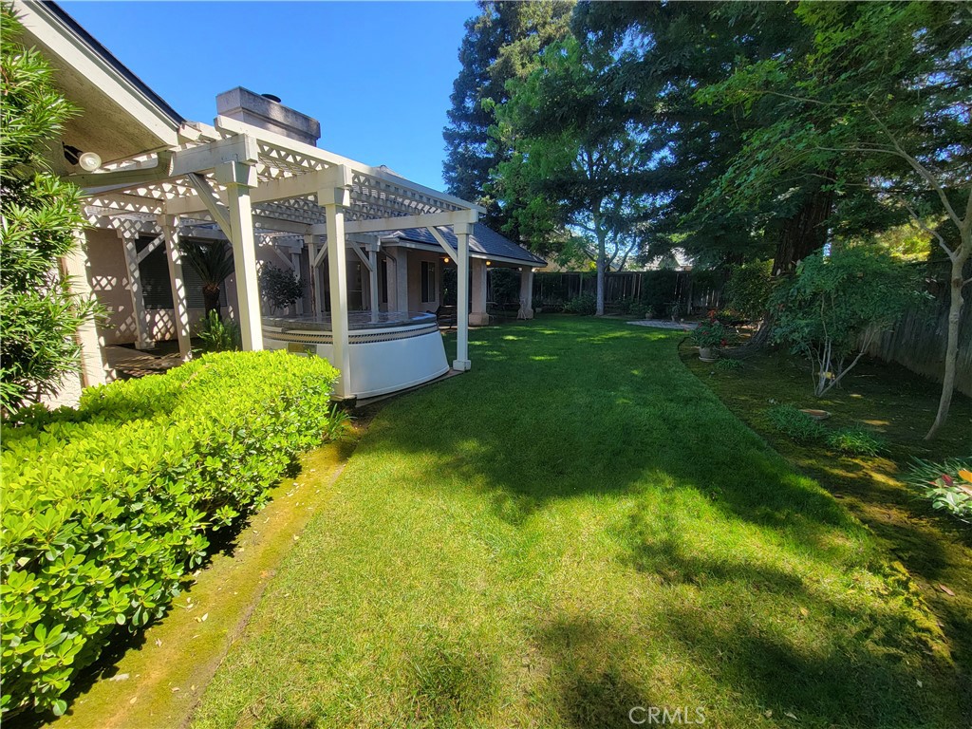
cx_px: 486
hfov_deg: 106.2
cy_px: 364
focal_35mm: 13
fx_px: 365
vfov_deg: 89.9
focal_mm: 2.2
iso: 50
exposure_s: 1/431
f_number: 2.2
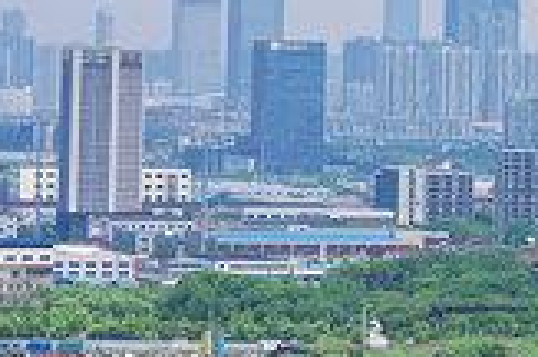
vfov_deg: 4.3
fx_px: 4788
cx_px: 498
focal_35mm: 321
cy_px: -56
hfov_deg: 6.4
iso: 100
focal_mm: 58
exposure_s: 1/500
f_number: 8
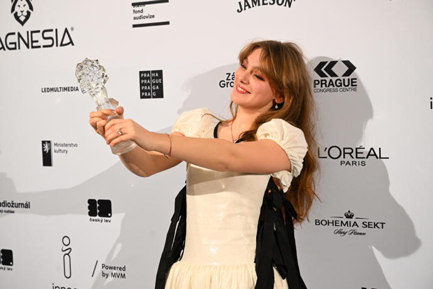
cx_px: 216
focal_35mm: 69
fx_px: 830
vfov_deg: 19.7
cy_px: 144
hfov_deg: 29.2
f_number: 5
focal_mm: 69
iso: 3200
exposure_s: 1/400
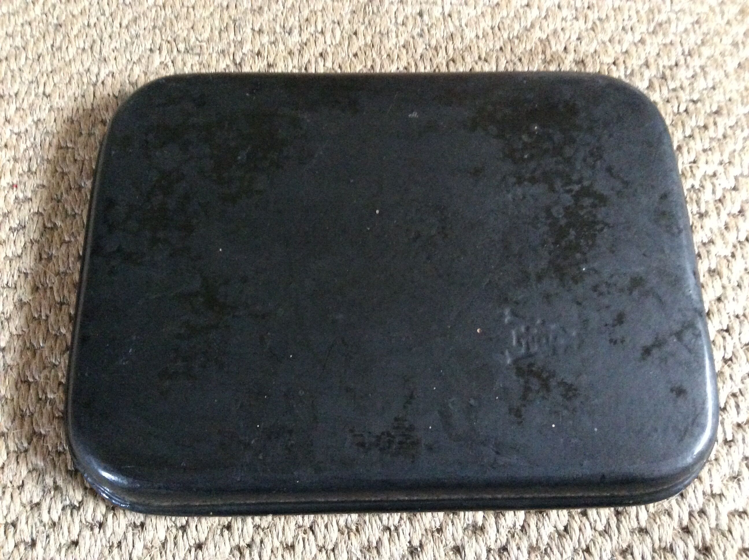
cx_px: 374
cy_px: 280
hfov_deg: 56.9
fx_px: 691
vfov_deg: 44.1
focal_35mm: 32
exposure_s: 1/17
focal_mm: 3.3
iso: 400
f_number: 2.4
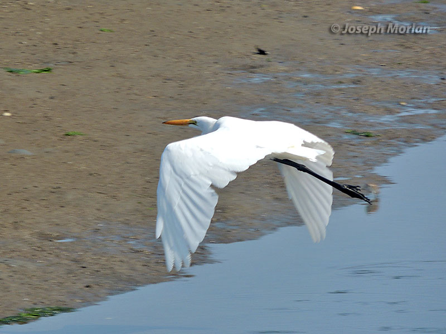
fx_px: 7731
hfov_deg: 3.3
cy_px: 167
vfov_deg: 2.5
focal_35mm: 600
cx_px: 223
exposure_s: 1/500
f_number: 4.9
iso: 100
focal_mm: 107
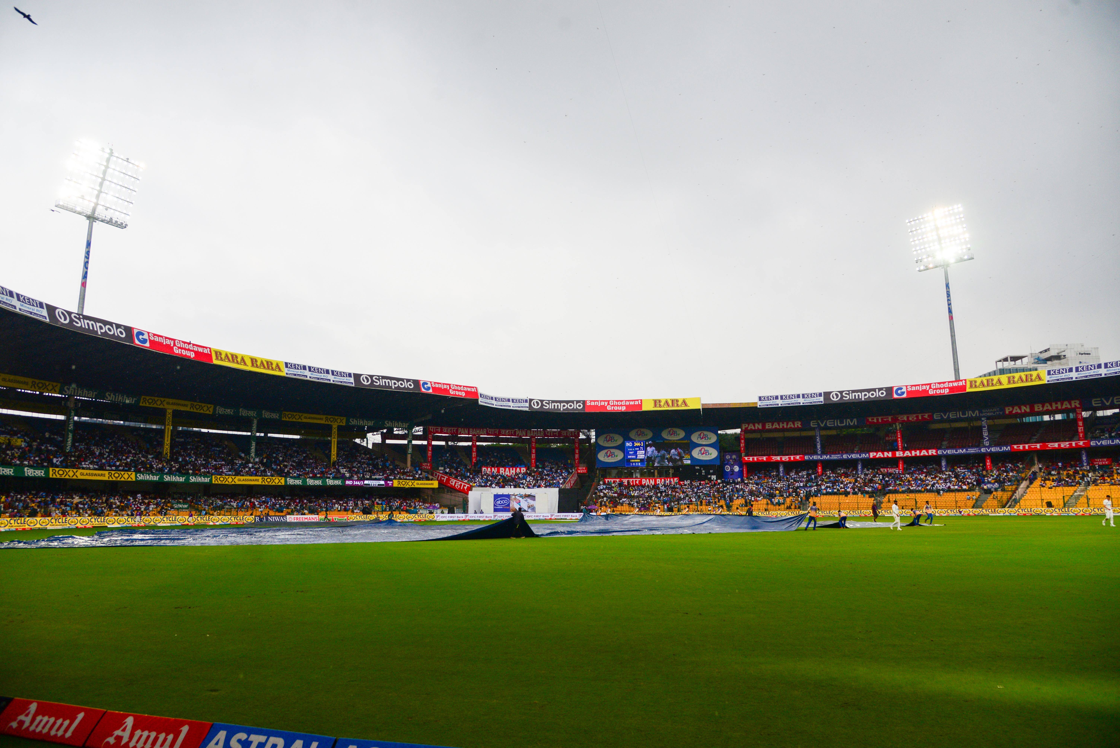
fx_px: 747
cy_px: 374
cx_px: 560
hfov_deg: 73.7
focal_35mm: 24
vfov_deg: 53.2
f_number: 5.6
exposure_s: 1/1250
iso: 400
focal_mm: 24
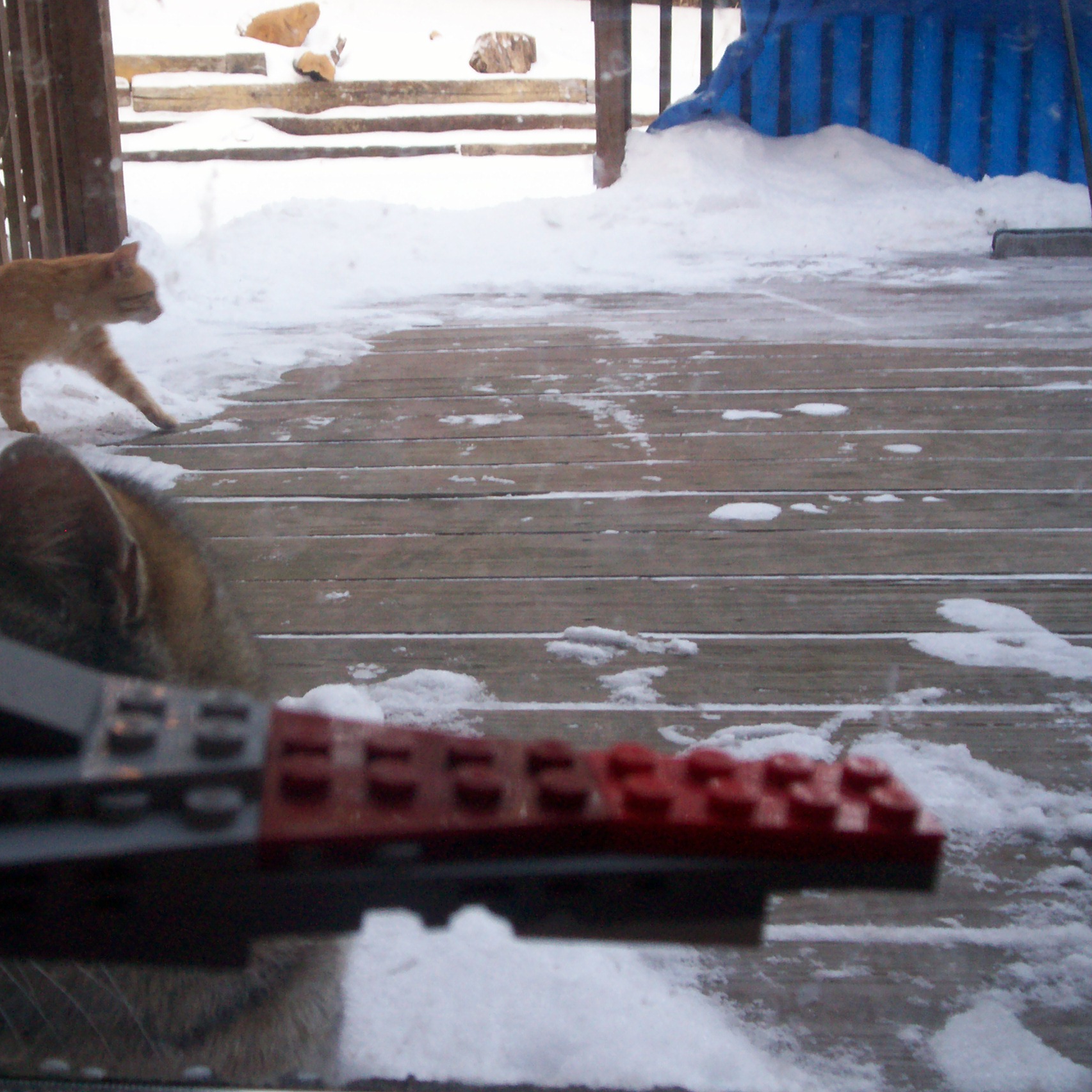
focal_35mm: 43
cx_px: 404
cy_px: 539
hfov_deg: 38.9
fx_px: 1535
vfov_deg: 39.2
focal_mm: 5.9
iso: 140
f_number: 4.5
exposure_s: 1/56.4
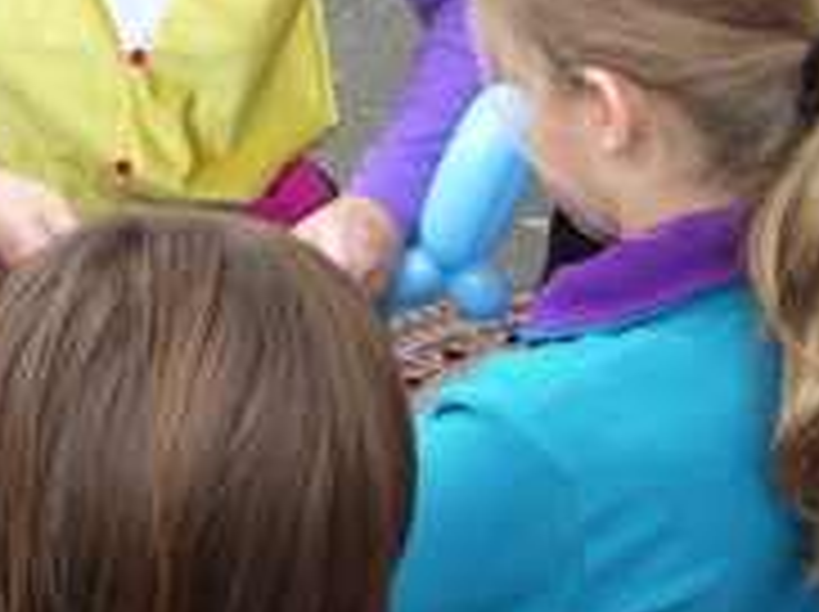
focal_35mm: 122
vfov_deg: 11.8
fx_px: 2883
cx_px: 279
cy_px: -158
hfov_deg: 16.1
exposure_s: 1/125
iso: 80
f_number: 2.7
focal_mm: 6
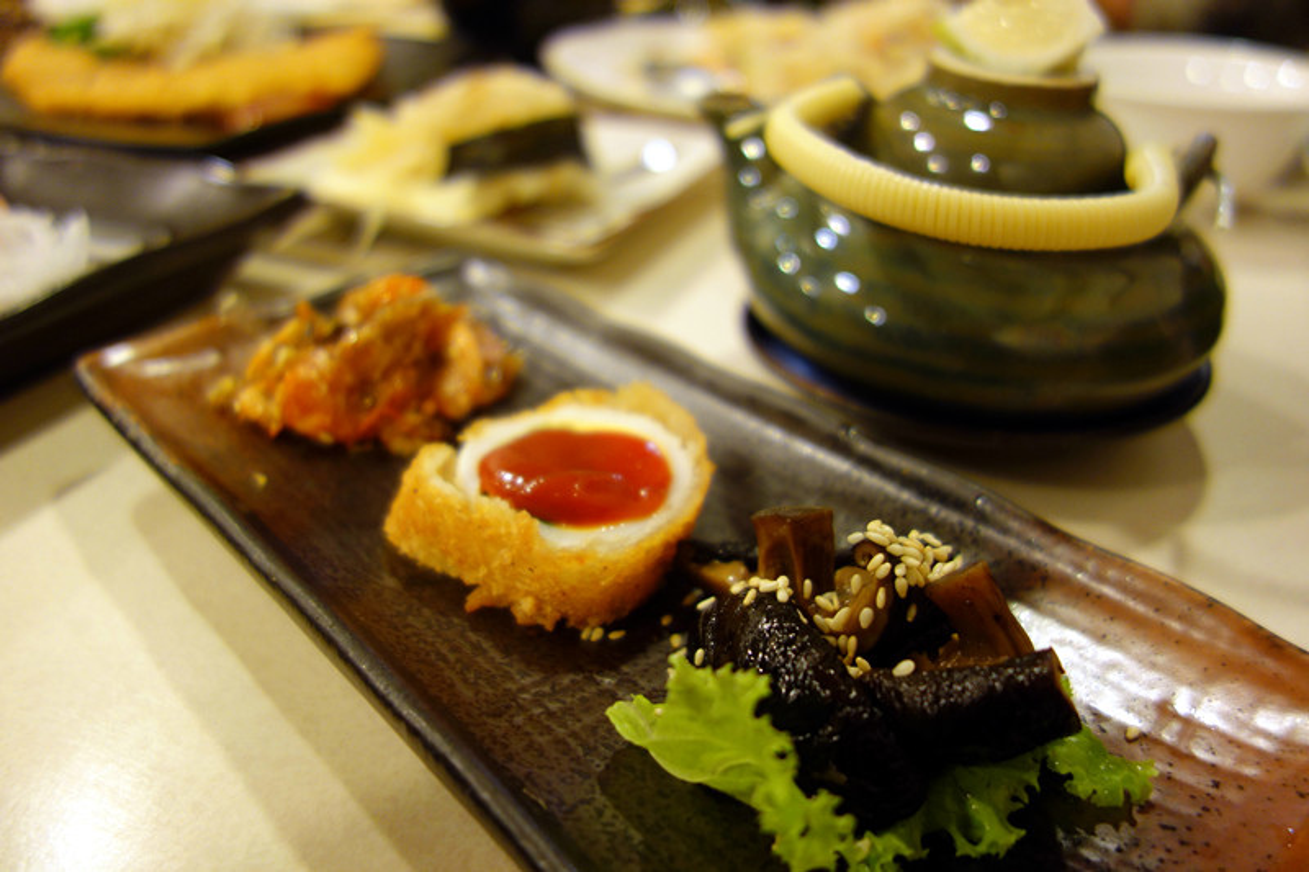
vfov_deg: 46.4
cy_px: 436
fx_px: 1018
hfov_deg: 65.5
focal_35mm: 28
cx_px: 654
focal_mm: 10.4
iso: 200
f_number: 1.8
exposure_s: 1/30
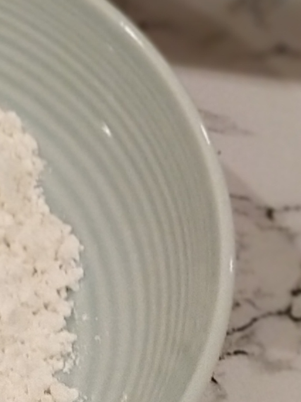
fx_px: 1600
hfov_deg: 10.7
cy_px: 239
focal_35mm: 138
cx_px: 140
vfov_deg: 14.3
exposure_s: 1/50
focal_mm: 4.1
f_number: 1.7
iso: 400
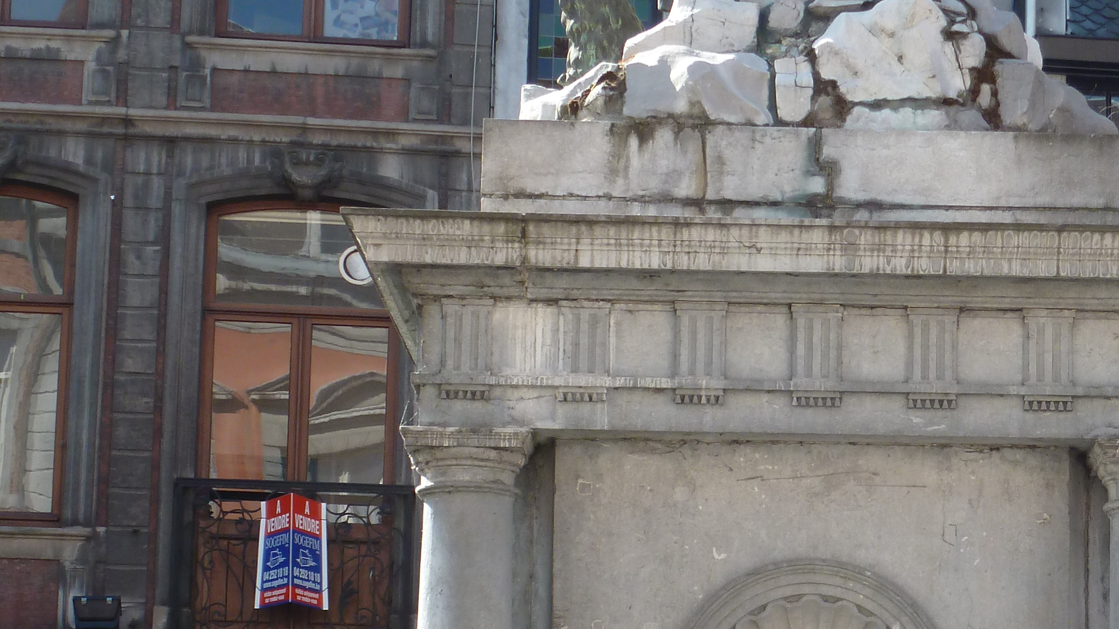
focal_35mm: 109
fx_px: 3234
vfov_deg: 11.1
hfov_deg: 19.5
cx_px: 792
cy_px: 510
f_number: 4.3
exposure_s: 1/125
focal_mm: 9.4
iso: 100
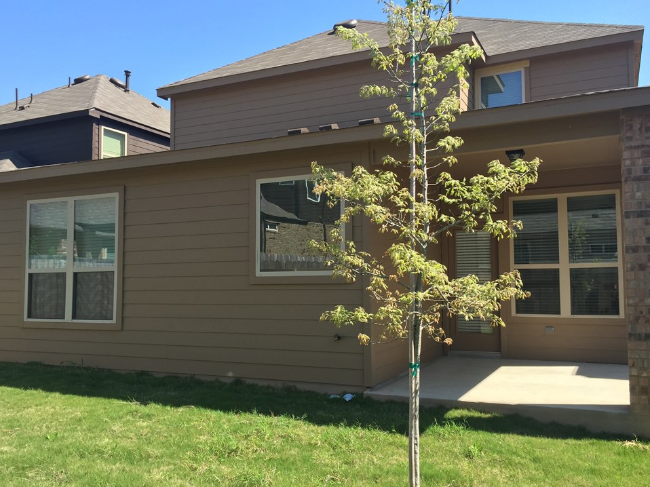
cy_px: 248
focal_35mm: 31
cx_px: 330
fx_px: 582
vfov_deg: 45.4
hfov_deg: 58.4
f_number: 2.2
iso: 32
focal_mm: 4.15
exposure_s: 1/842
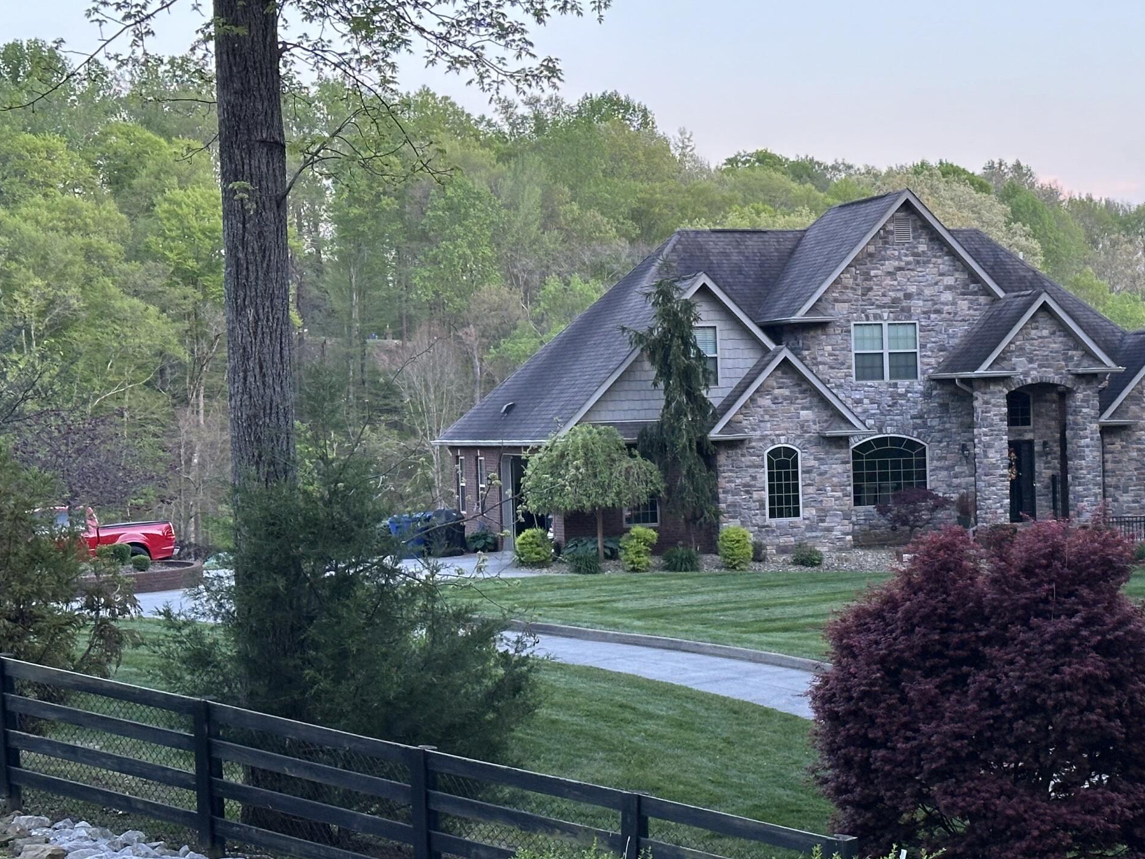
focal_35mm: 76
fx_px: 2514
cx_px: 882
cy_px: 494
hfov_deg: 25.3
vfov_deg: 19.4
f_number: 1.78
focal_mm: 6.86
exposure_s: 1/60
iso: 100
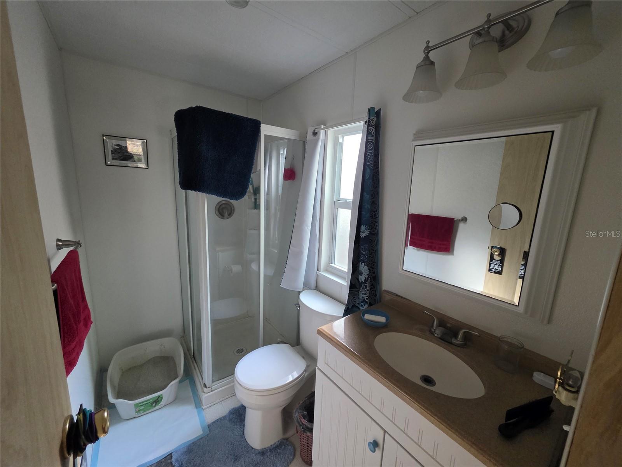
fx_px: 234
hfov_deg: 106.2
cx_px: 311
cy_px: 234
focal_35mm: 13
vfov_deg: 89.9
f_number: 1.9
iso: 640
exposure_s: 1/60
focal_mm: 2.2
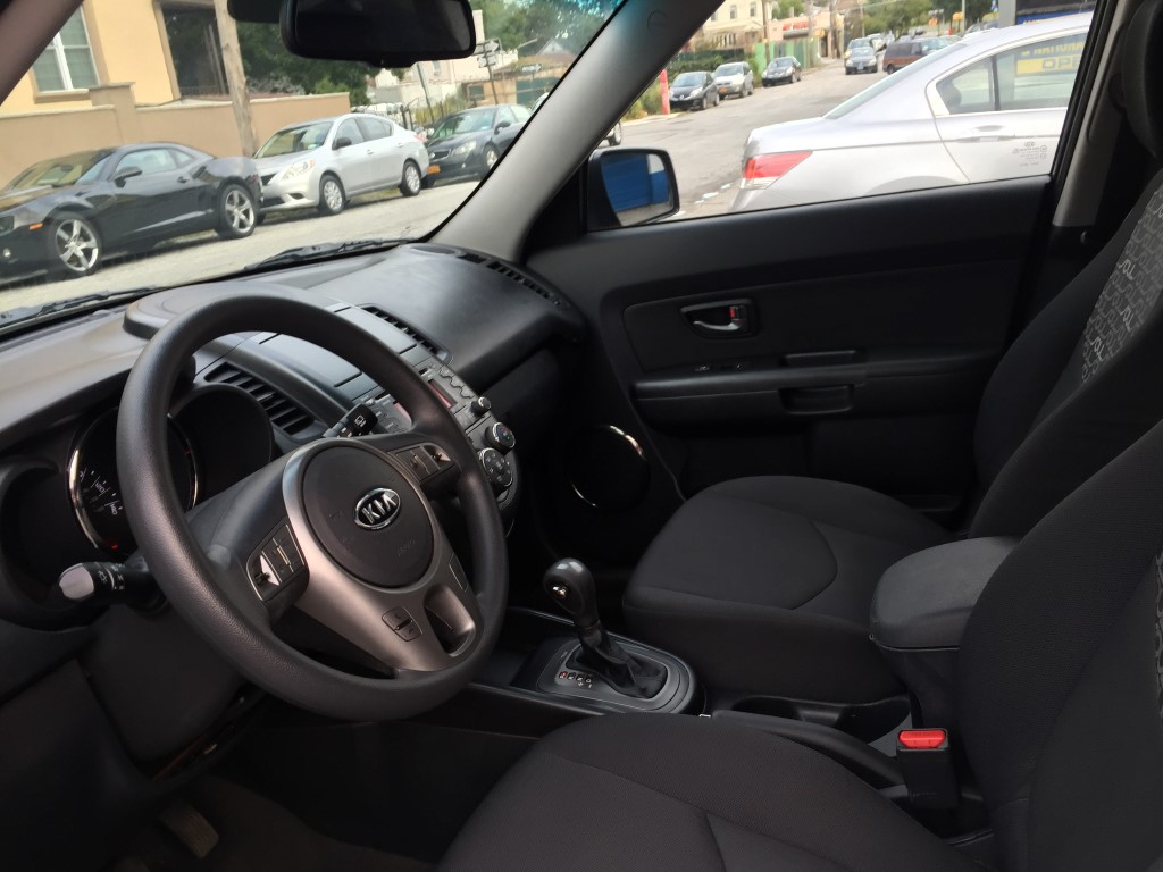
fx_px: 974
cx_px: 582
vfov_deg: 48.2
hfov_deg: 61.7
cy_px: 436
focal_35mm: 29
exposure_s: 1/60
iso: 40
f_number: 2.2
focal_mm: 4.15
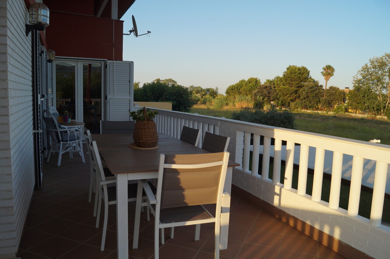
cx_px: 195
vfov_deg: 47.9
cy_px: 130
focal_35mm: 27
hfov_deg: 67.4
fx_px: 292
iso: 100
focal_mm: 18
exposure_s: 1/250
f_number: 5
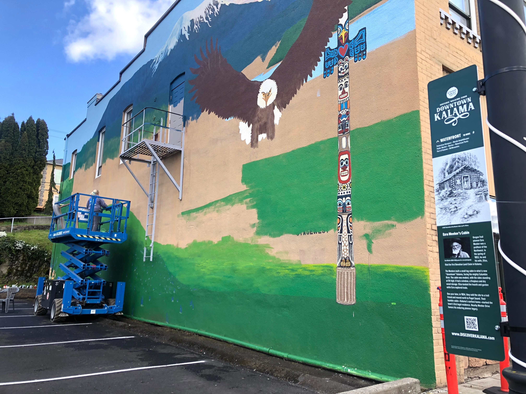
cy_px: 197
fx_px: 425
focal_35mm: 28
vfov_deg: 49.7
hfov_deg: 63.4
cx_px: 263
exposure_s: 1/500
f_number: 1.8
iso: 20
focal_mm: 3.99
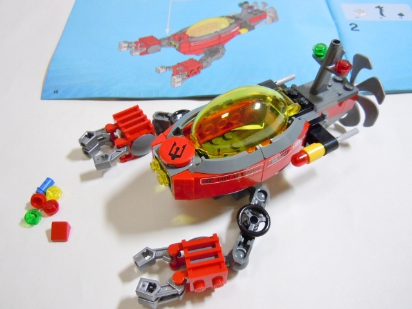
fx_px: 357
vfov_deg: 46.8
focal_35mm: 30
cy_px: 154
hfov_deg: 60.0
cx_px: 206
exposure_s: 1/25
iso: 400
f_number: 3.5
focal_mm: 5.4
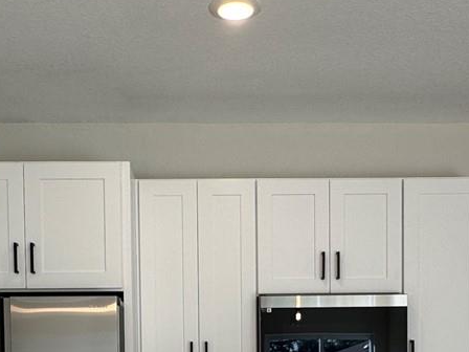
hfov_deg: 38.2
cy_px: 397
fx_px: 677
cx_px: 223
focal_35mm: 50
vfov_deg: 26.6
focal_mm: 2.22
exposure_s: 1/120
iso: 64
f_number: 2.2
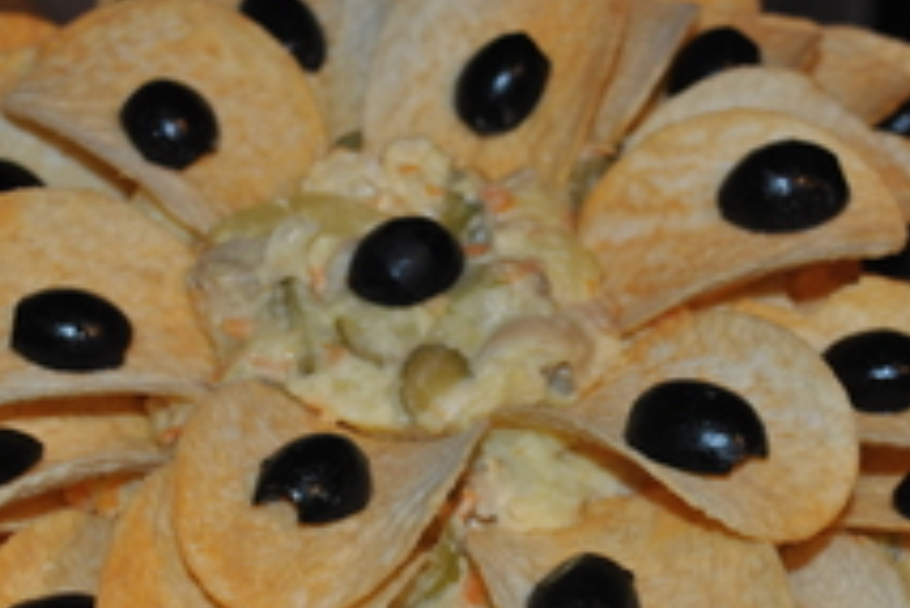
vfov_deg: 13.5
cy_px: 419
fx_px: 2555
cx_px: 412
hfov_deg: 20.2
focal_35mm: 101
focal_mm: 32
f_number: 4.8
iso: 200
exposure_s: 1/60
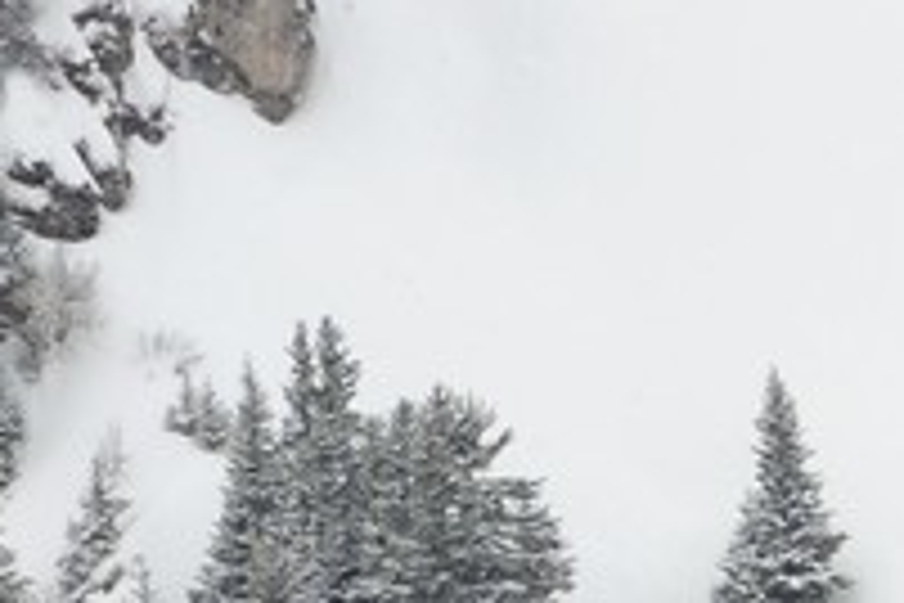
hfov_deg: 3.6
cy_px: 1629
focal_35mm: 556
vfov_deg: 2.5
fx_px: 13961
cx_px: 3018
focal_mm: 70
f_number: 8
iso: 200
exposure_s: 1/400
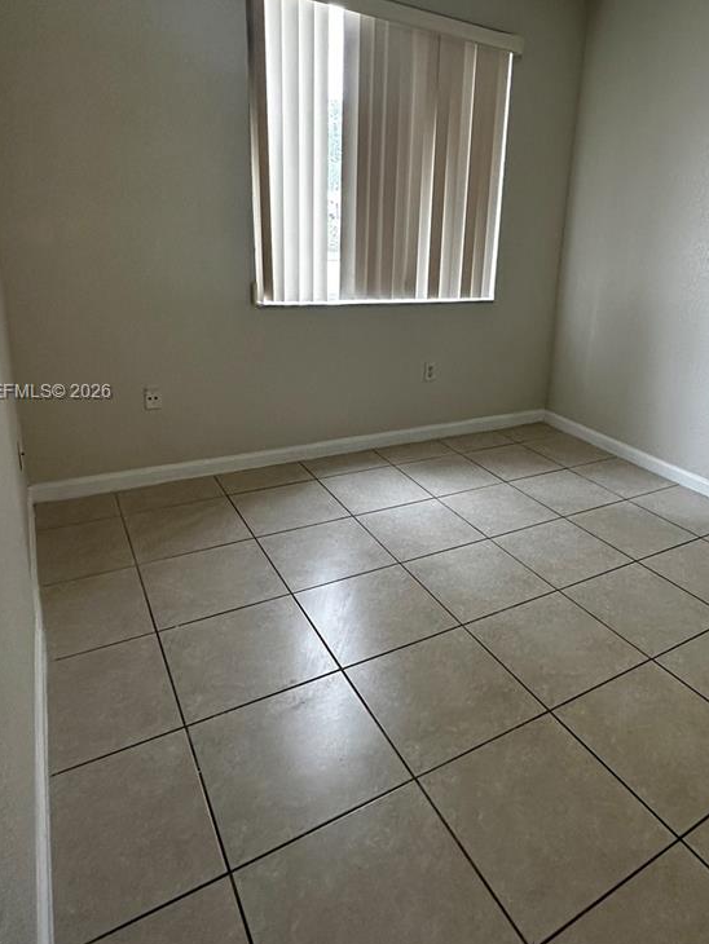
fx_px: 628
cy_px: 393
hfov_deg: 58.0
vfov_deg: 73.4
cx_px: 454
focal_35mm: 23
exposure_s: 1/120
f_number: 2.2
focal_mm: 2.22
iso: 200
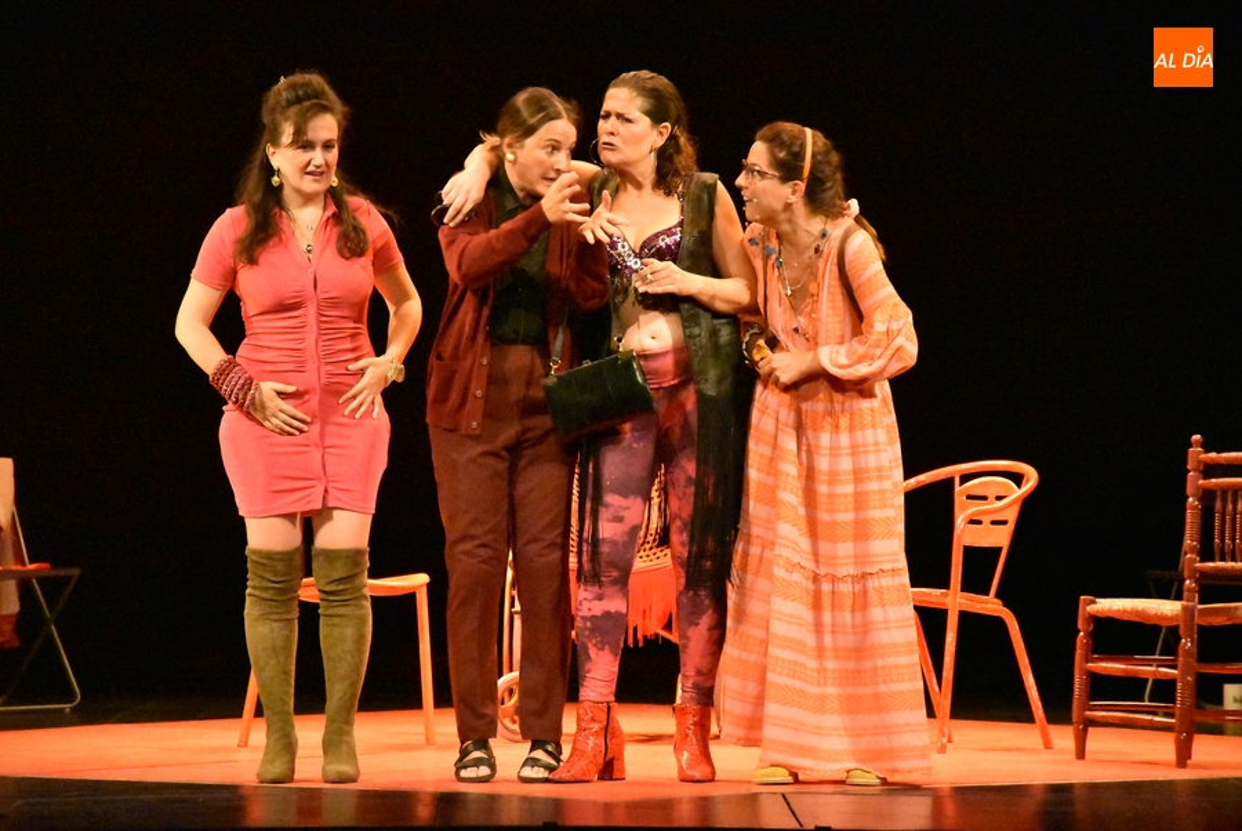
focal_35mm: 174
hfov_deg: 11.8
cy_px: 416
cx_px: 621
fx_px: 6009
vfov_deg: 7.9
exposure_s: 1/125
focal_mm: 116
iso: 22800
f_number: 5.6
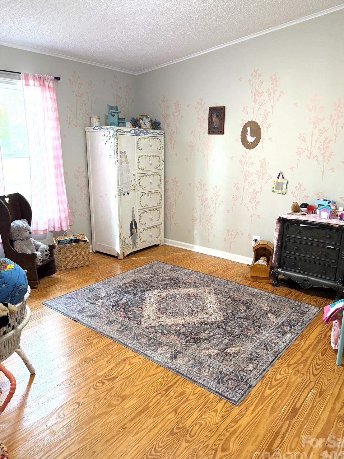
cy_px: 231
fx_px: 331
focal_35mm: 25
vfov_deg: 69.4
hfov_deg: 54.9
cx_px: 179
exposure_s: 1/120
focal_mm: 6.76
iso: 320
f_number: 1.78
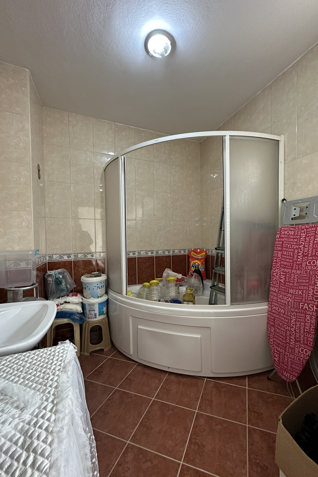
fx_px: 199
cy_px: 244
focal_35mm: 15
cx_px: 176
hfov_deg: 77.1
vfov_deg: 100.4
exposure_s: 1/50
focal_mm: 2.22
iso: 320
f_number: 2.2
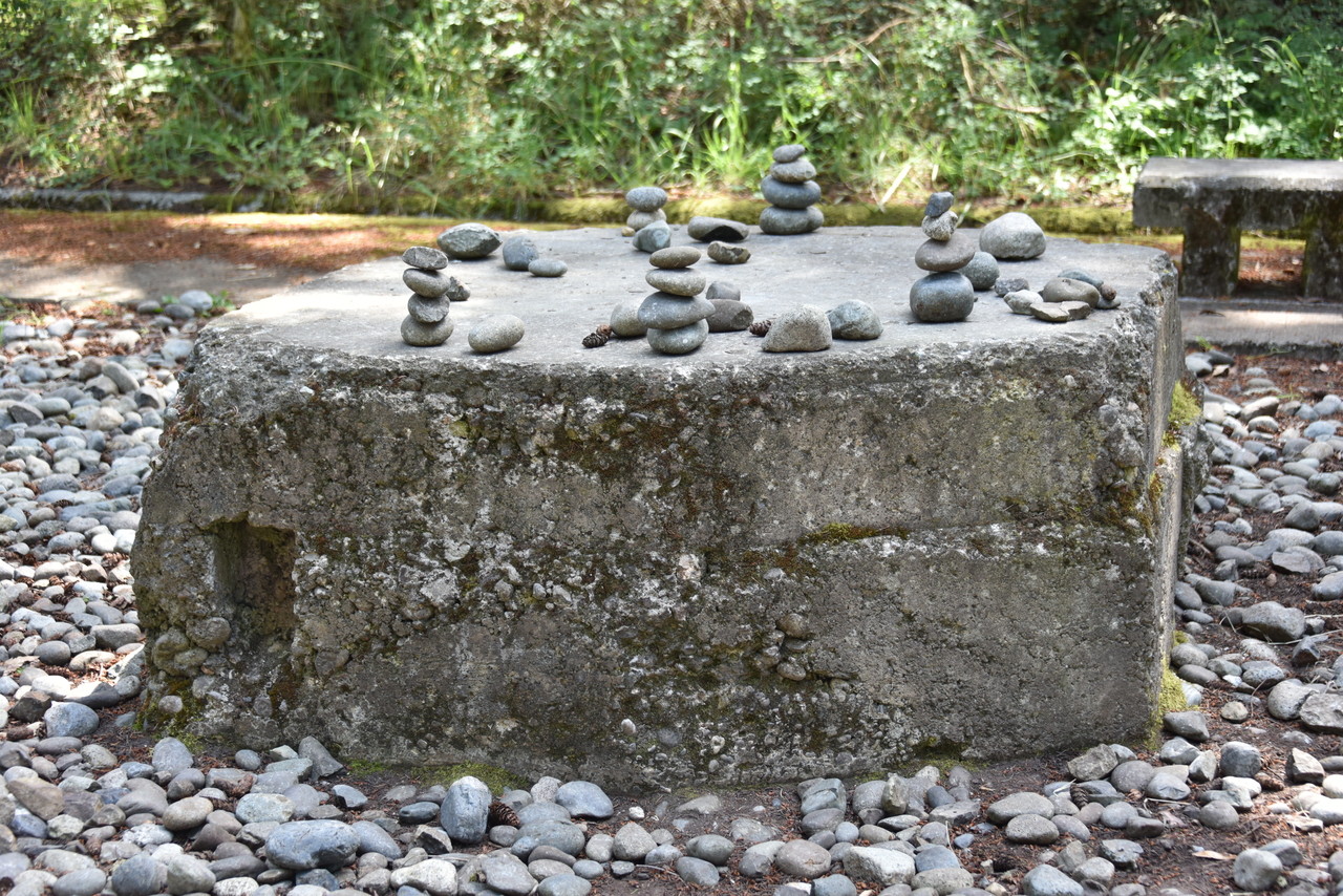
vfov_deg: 21.9
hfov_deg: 32.4
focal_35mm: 62
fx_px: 2313
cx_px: 672
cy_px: 448
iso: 400
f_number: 4.8
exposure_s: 1/125
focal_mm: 62
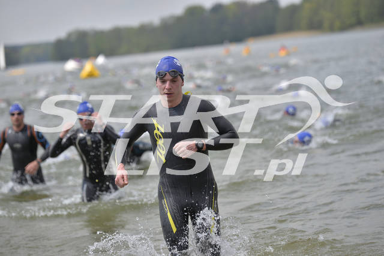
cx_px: 192
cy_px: 128
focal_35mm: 155
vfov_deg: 8.9
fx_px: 1654
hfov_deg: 13.2
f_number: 4
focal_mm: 155
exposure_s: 1/3200
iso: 200
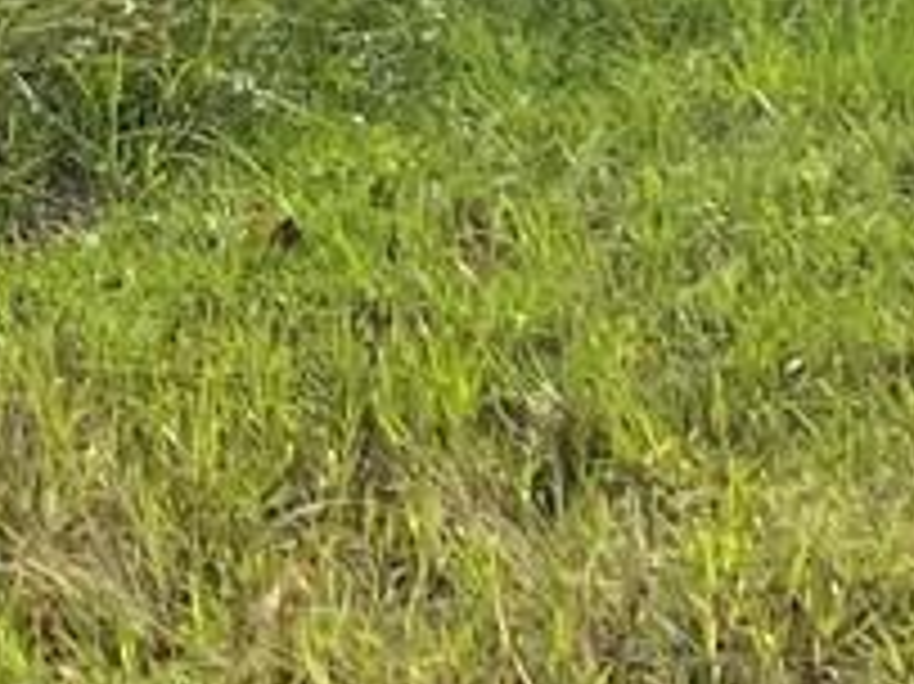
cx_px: -1000
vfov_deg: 6.8
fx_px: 5410
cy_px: -1062
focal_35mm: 205
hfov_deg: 9.0
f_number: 1.5
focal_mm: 5.7
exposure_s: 1/7463
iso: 50
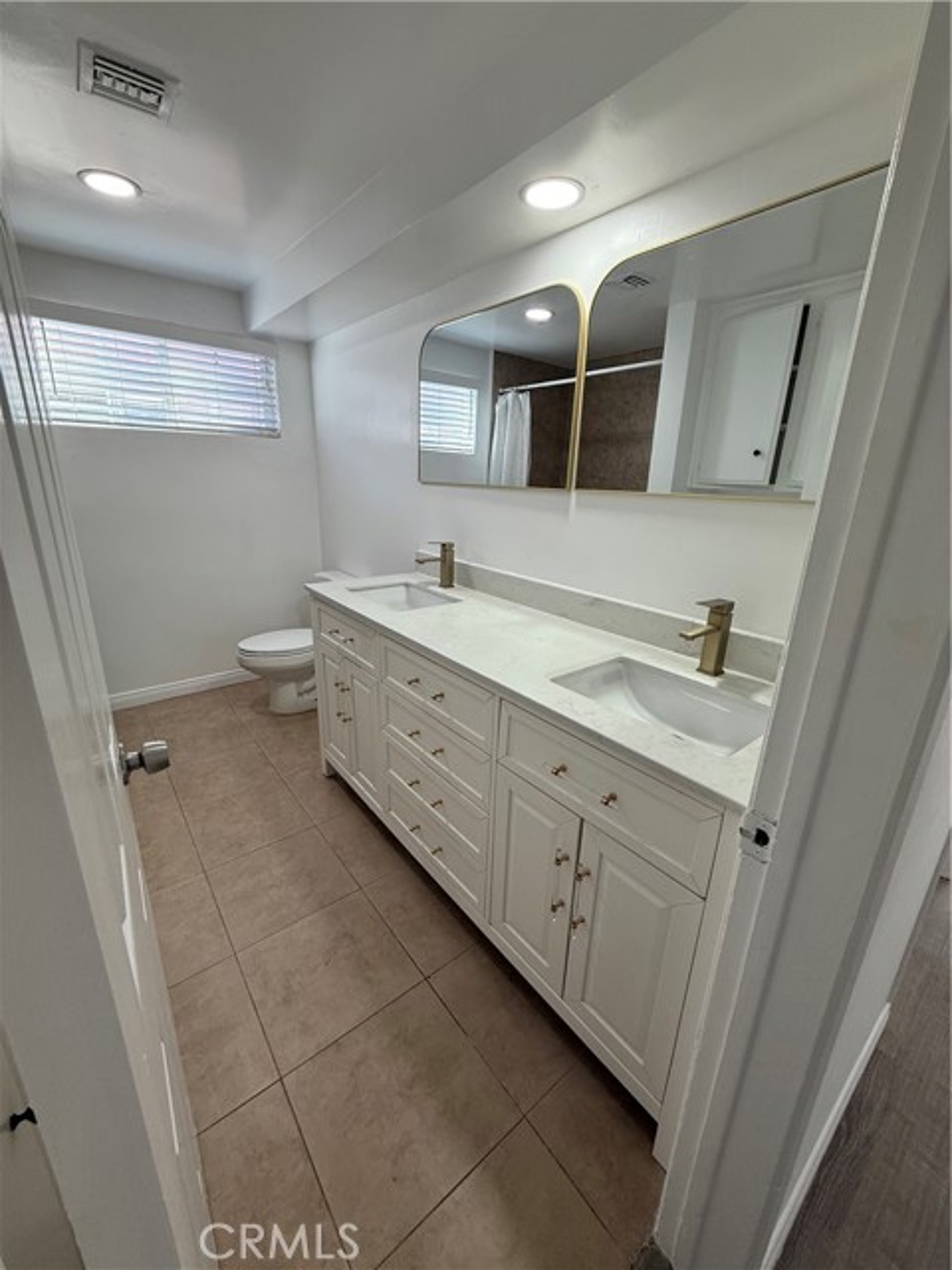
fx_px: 513
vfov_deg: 102.1
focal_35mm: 14
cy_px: 635
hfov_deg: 85.7
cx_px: 476
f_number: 2.2
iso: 125
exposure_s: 1/120
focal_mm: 2.22
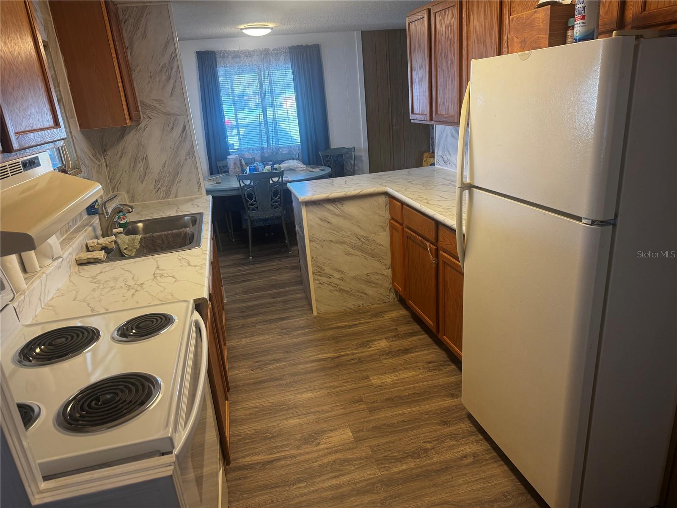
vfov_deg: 56.8
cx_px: 338
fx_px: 469
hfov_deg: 71.6
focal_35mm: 24
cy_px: 254
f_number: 1.78
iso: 125
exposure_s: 1/60
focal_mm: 6.76
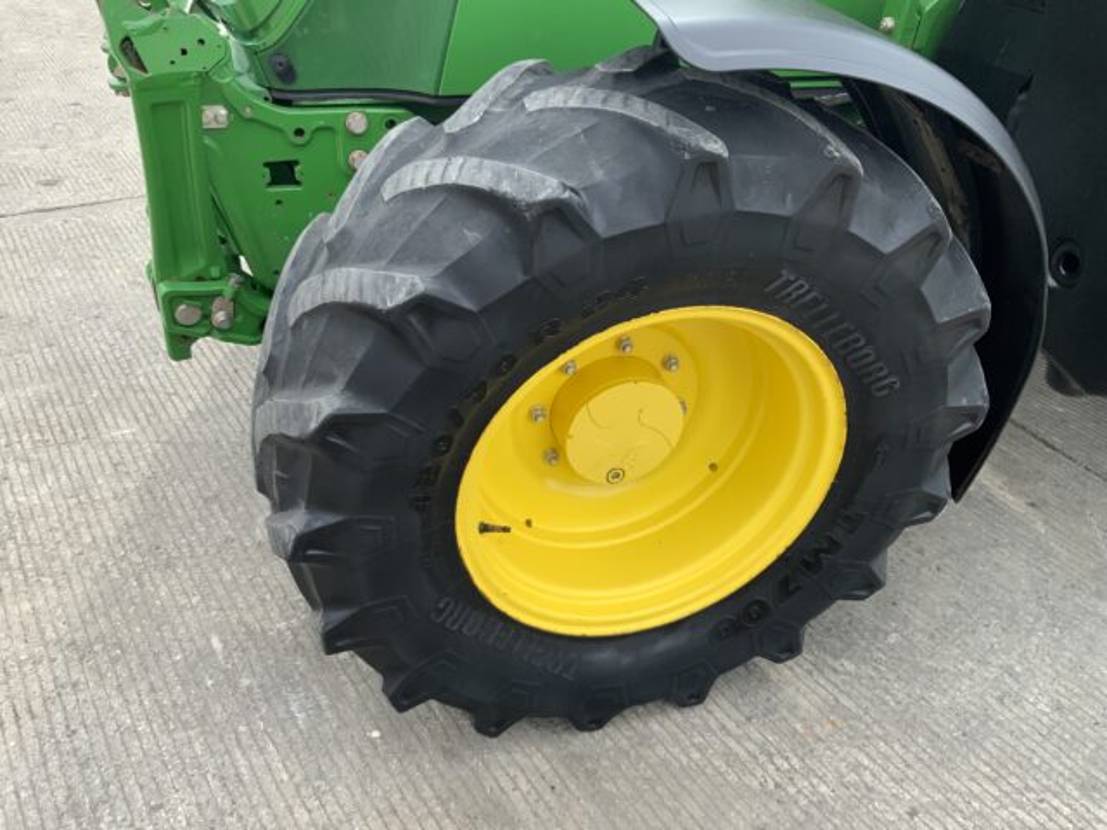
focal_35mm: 29
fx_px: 927
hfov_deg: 61.7
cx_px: 554
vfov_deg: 48.2
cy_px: 415
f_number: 1.8
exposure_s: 1/172
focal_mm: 3
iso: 16
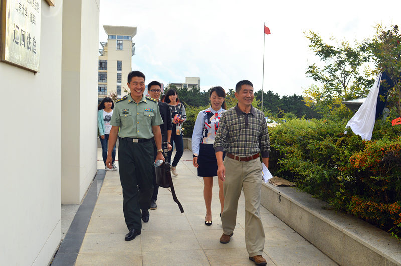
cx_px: 200
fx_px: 384
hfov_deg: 55.2
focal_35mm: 34
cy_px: 133
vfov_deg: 38.3
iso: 100
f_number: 8
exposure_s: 1/250
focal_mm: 23
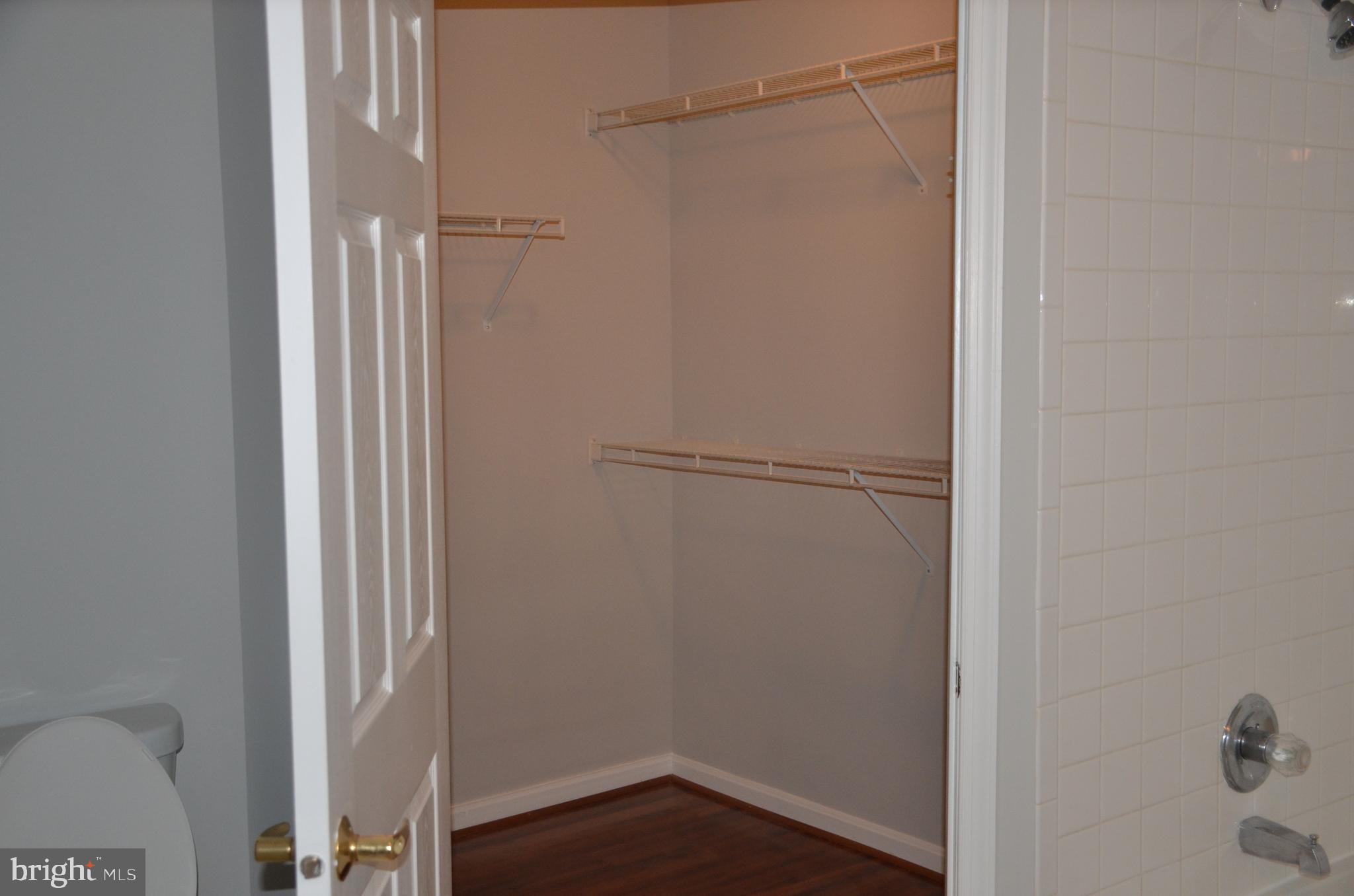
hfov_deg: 49.6
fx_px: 1464
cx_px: 677
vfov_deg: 34.1
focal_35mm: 39
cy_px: 448
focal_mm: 26
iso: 800
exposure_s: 1/60
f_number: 3.8
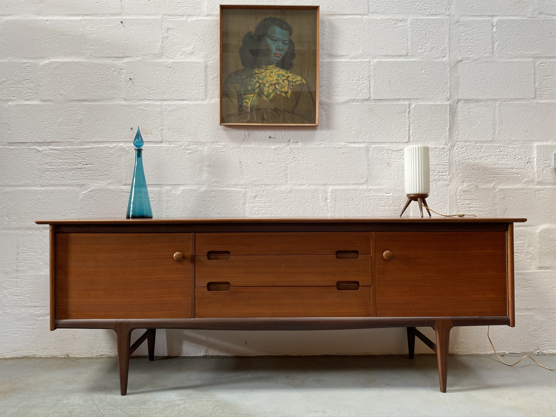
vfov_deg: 53.1
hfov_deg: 67.3
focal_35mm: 26
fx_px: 418
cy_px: 208
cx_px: 278
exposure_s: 1/121
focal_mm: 4.25
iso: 100
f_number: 1.8
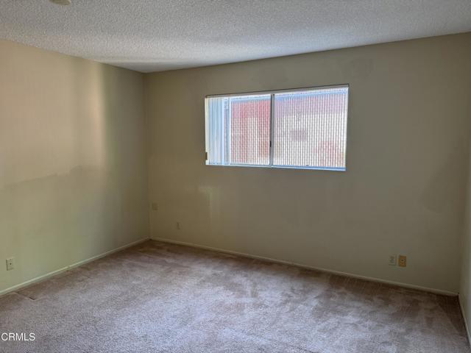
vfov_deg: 56.8
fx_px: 327
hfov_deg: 71.6
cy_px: 176
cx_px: 236
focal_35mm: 24
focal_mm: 6.76
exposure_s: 1/60
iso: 160
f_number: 1.78
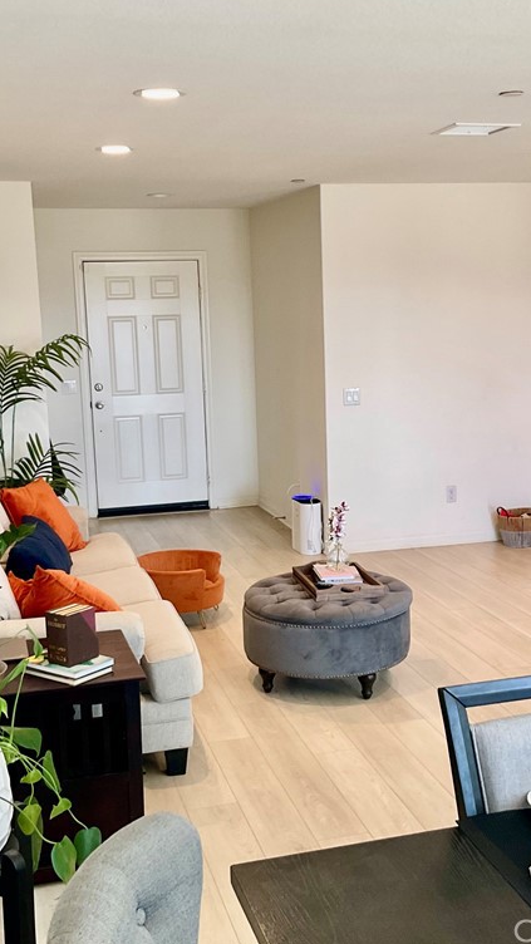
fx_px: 1076
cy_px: 468
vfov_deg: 47.4
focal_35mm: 43
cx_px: 300
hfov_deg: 27.7
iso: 40
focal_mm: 3
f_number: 1.8
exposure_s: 1/60
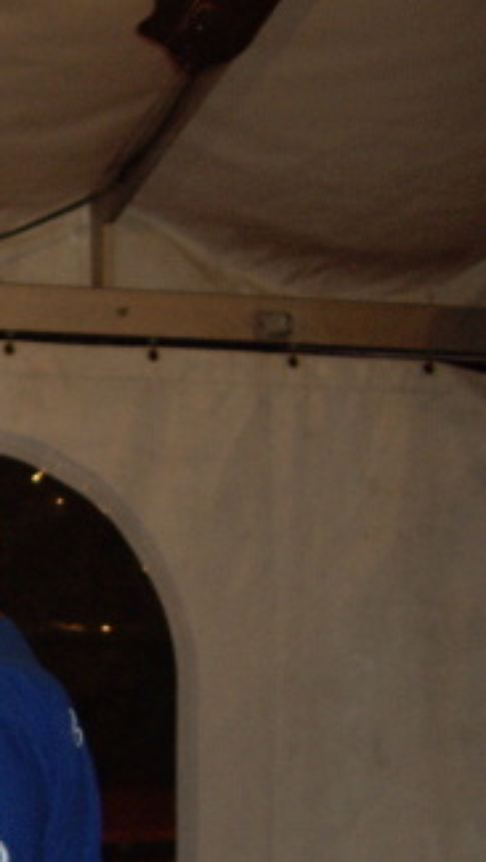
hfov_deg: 11.0
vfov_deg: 20.5
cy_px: 769
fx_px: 2335
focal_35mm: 102
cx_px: -409
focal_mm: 7.9
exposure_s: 1/40
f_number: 2.8
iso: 200
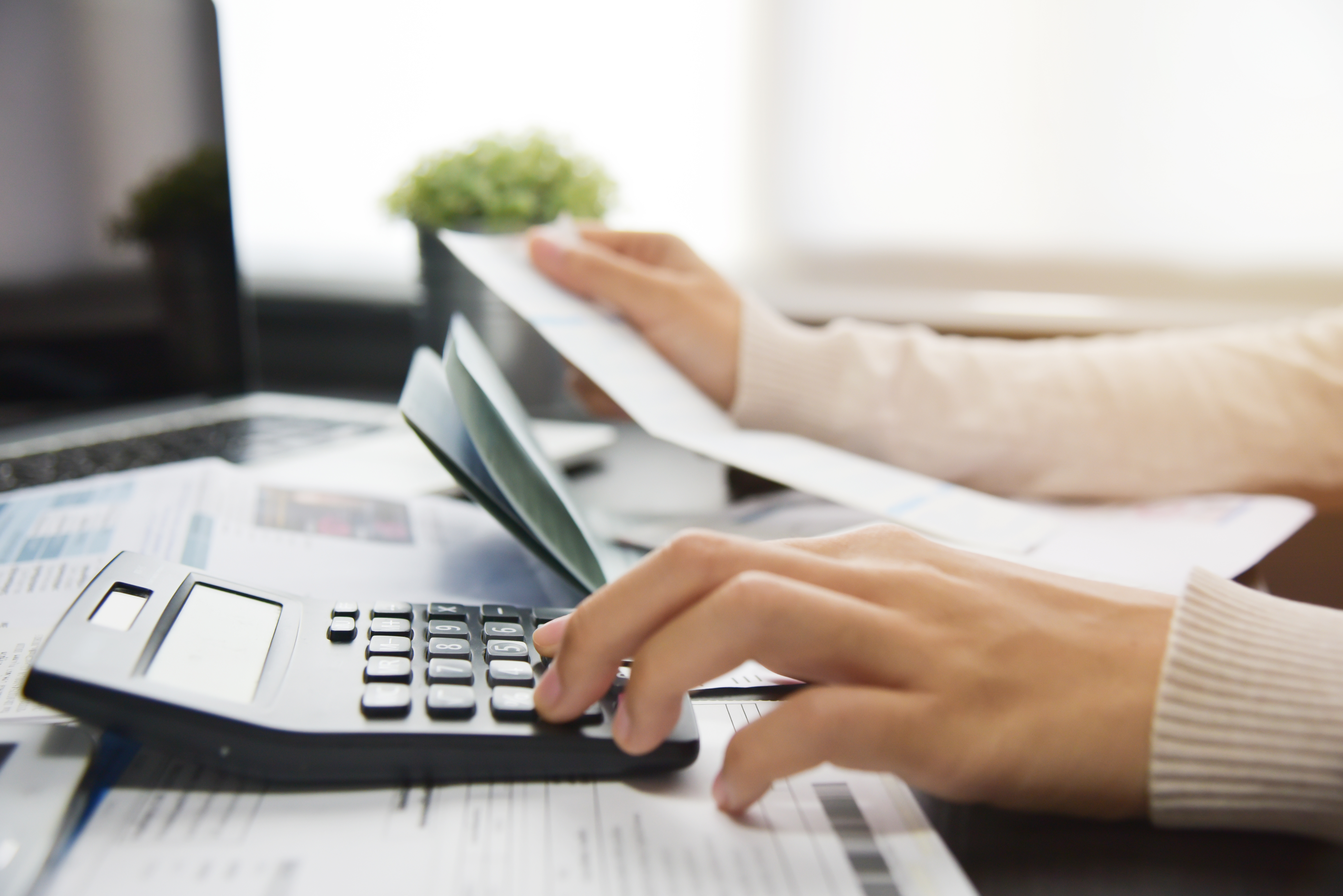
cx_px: 672
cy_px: 448
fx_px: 1642
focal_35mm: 44
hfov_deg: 44.5
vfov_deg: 30.5
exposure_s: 1/80
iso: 1000
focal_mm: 44
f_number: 4
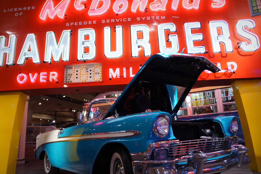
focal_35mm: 27
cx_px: 130
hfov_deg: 67.4
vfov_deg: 47.9
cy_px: 87
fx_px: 196
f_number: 3.5
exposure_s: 1/40
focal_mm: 18
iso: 400
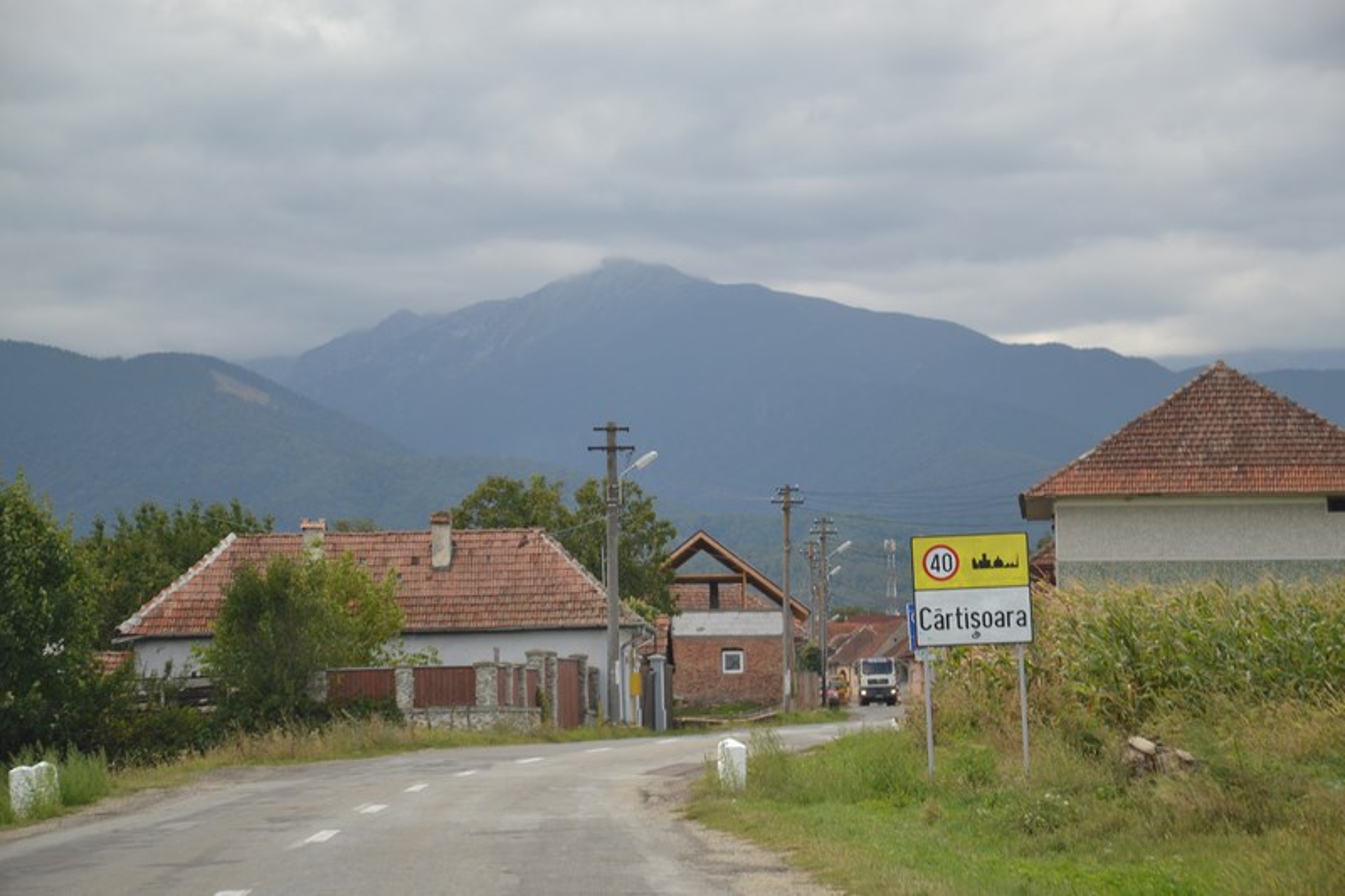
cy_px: 448
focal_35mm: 112
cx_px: 672
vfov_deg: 12.2
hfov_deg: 18.2
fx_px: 4202
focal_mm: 75
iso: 400
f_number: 5.3
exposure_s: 1/250
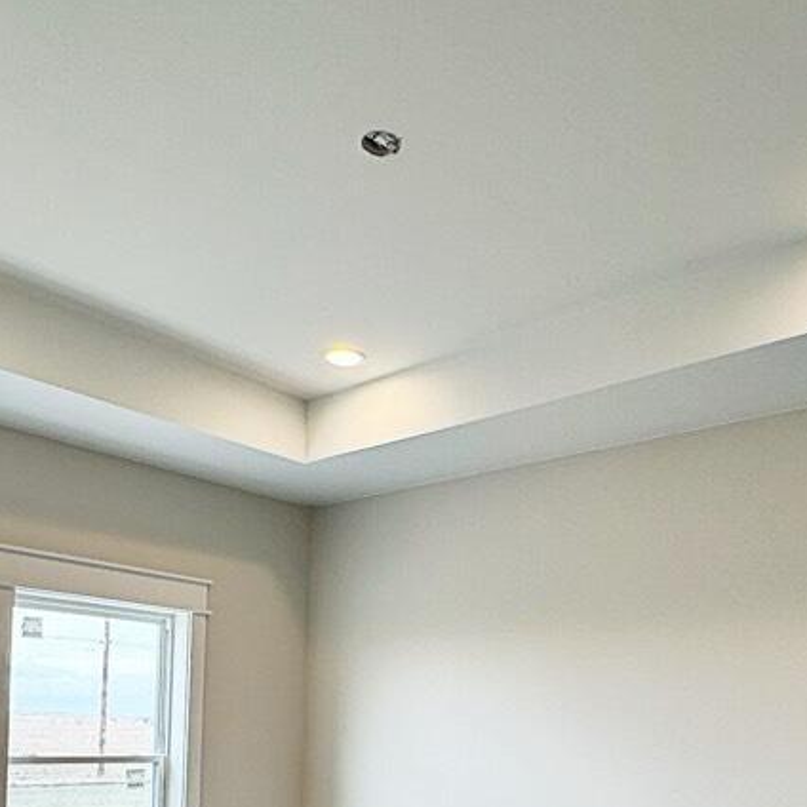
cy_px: 718
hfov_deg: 47.0
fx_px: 923
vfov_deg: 43.4
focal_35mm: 35
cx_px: 470
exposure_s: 1/120
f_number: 2.2
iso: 40
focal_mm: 2.22
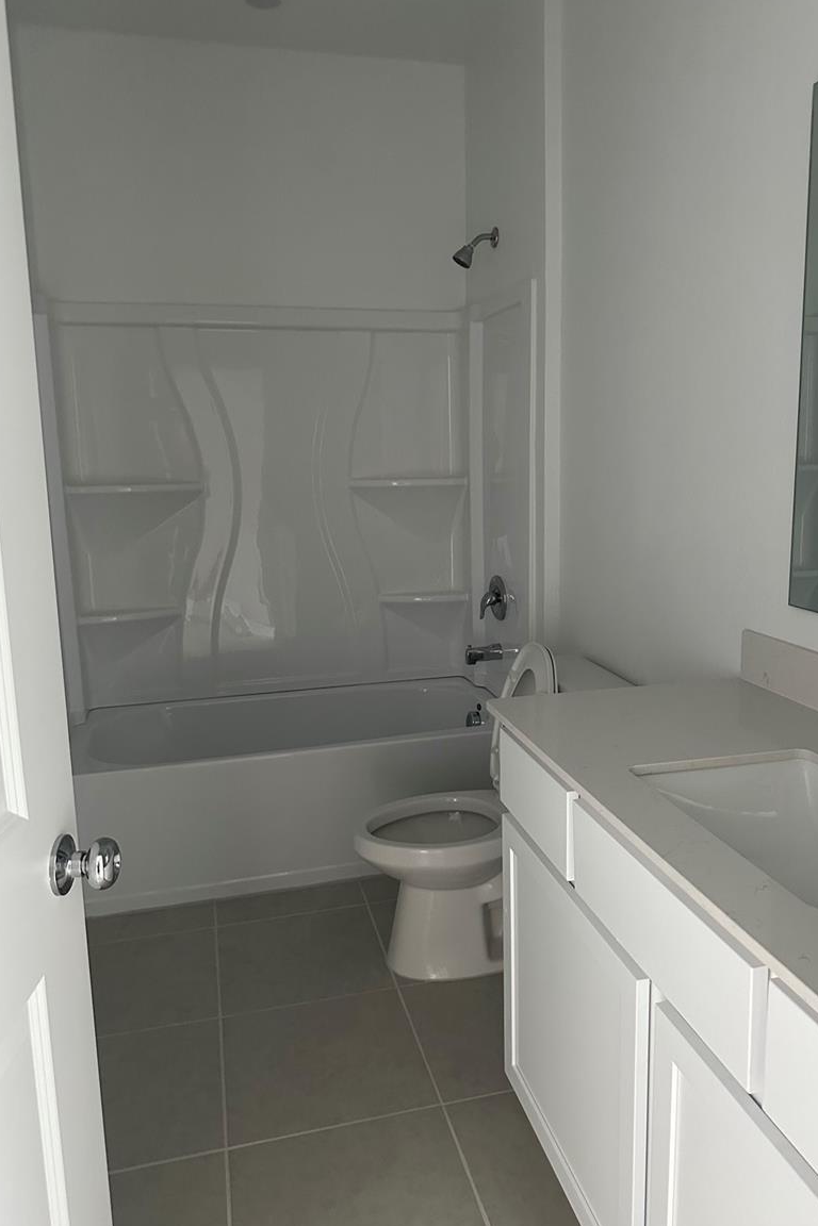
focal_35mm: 26
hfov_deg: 49.5
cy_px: 611
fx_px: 886
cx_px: 449
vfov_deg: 69.4
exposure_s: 1/60
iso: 500
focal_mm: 6.86
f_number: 1.78
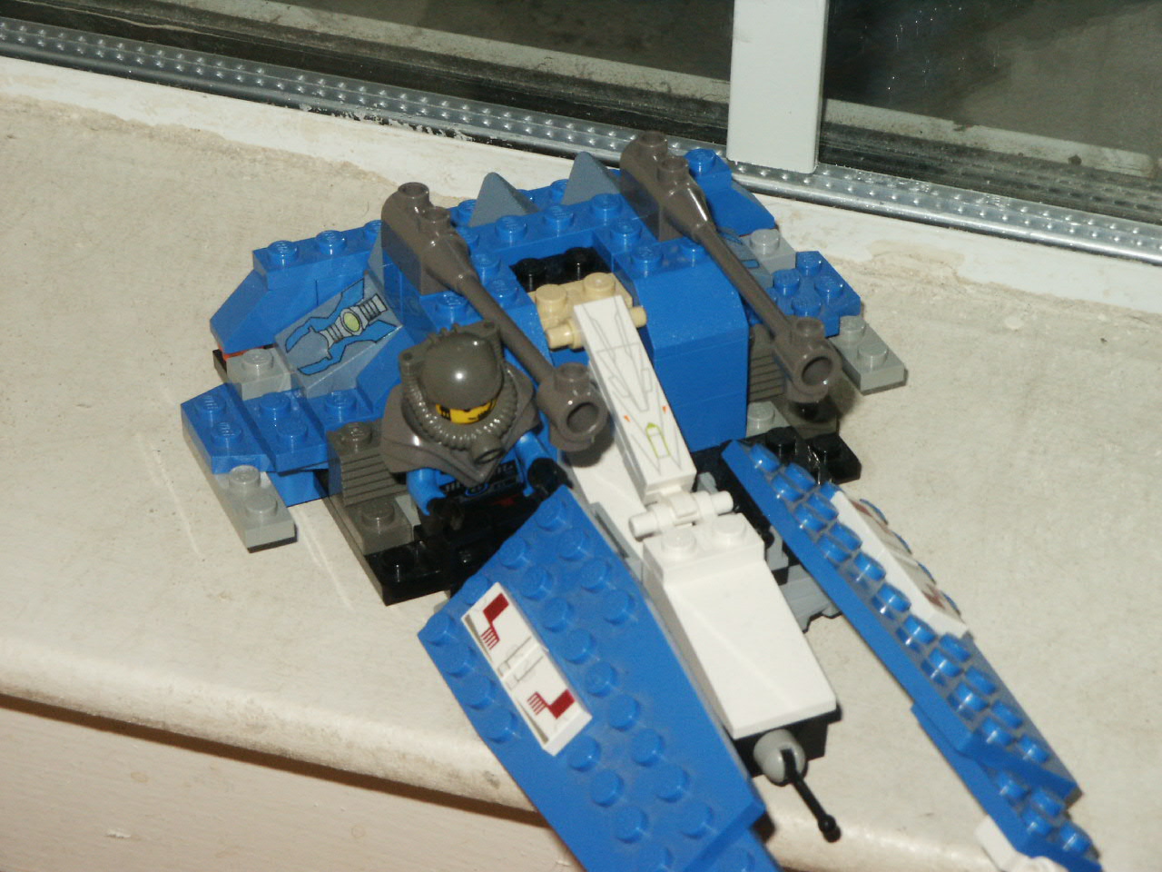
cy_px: 436
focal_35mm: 127
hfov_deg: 15.5
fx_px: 4263
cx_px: 581
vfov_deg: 11.7
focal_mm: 25.95
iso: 200
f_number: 8
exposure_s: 1/125
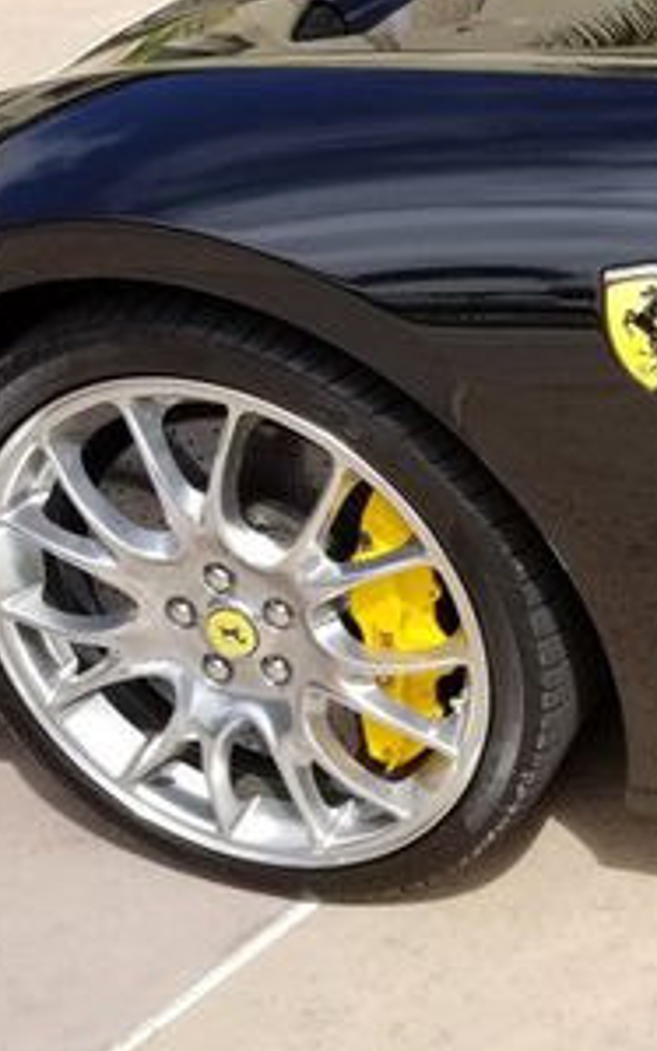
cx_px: 653
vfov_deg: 34.5
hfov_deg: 21.3
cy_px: 573
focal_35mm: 59
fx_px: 1689
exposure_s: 1/2448
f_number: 1.7
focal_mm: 4.3
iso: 50
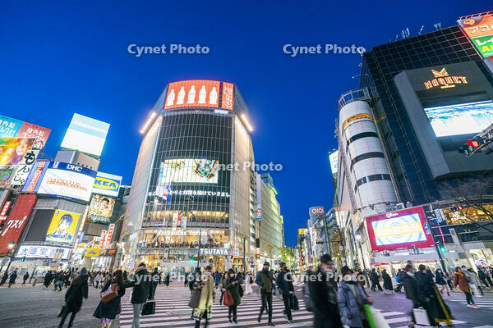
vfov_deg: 73.7
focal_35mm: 16
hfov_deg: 96.7
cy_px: 164
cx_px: 246
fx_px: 219
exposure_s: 1/20
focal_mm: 16
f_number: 5.6
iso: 800
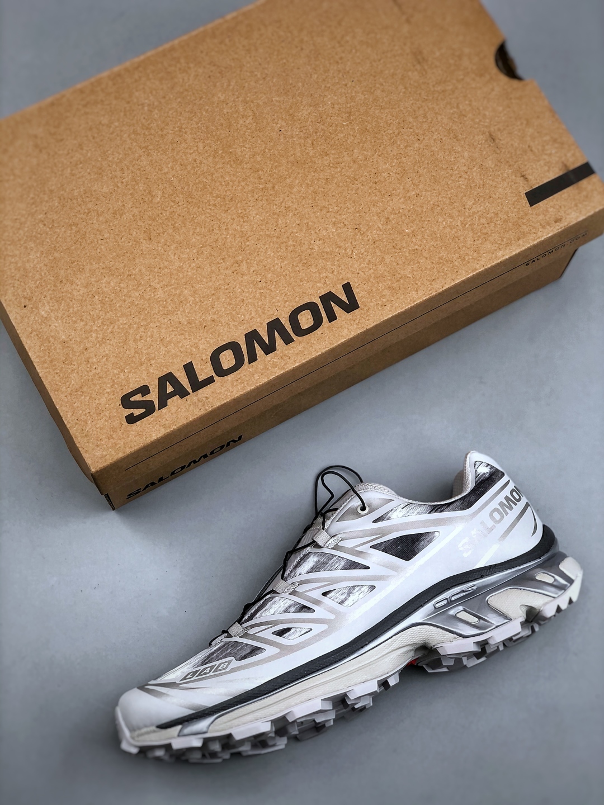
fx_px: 1326
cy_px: 402
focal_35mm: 57
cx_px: 302
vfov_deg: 33.8
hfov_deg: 25.7
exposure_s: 1/50
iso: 20
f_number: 2.8
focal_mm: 6.6
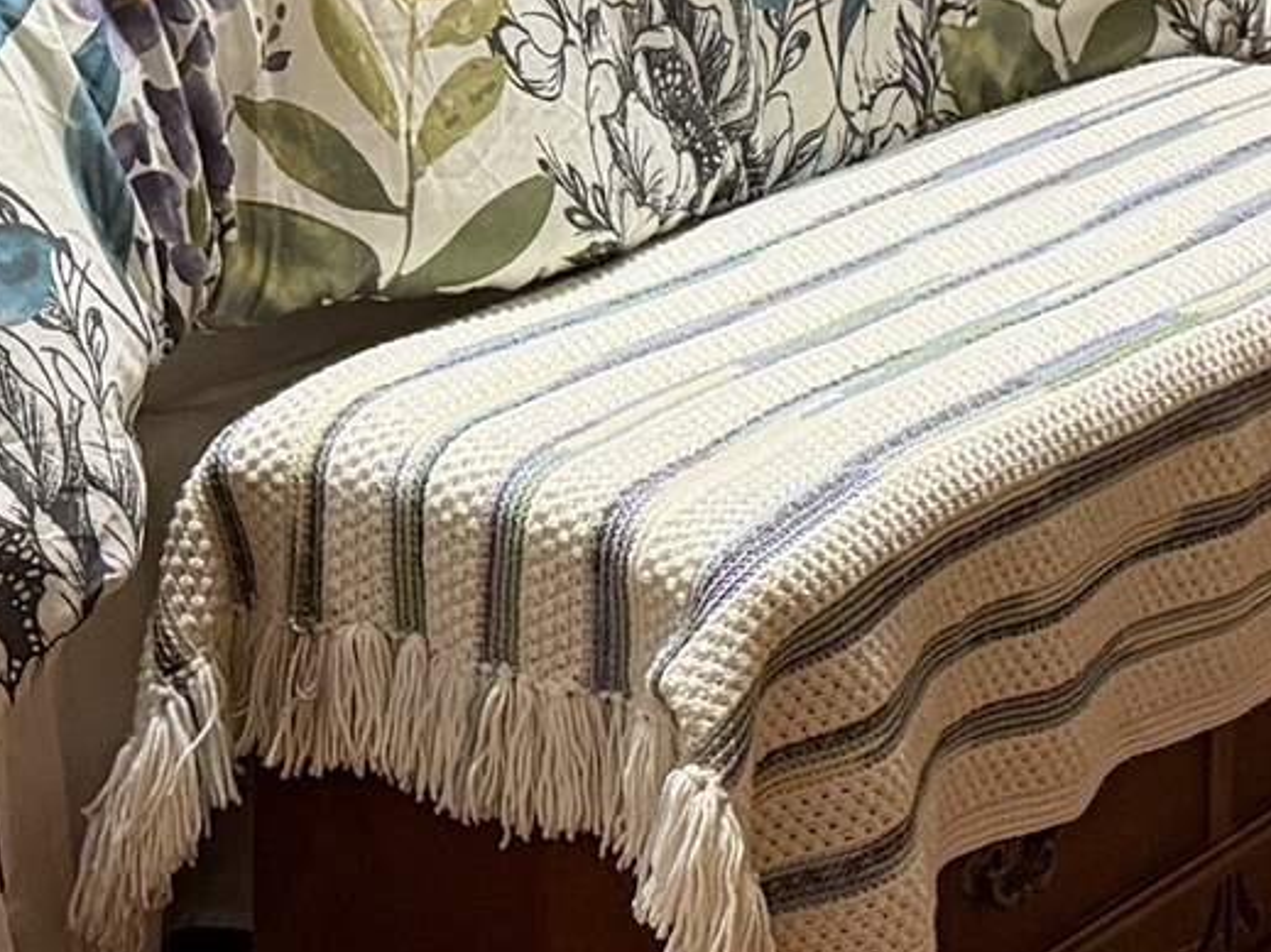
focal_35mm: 142
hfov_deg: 13.9
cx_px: 414
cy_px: -223
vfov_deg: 10.3
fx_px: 5213
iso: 400
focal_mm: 6.76
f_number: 1.78
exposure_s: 1/60
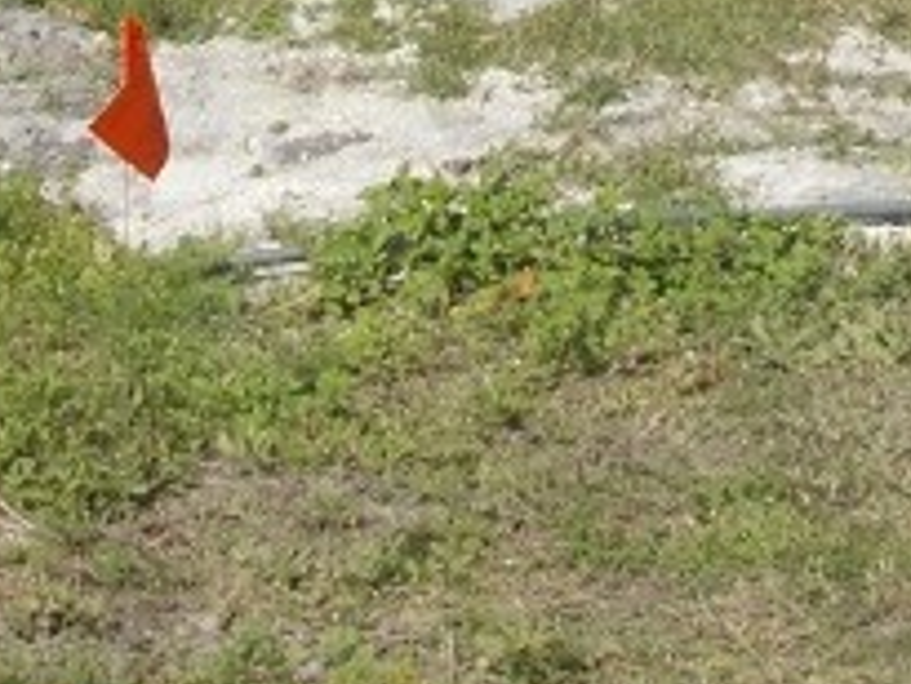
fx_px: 3423
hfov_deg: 15.1
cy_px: -608
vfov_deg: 10.6
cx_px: 573
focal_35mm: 130
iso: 80
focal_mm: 4.6
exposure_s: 1/200
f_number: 8
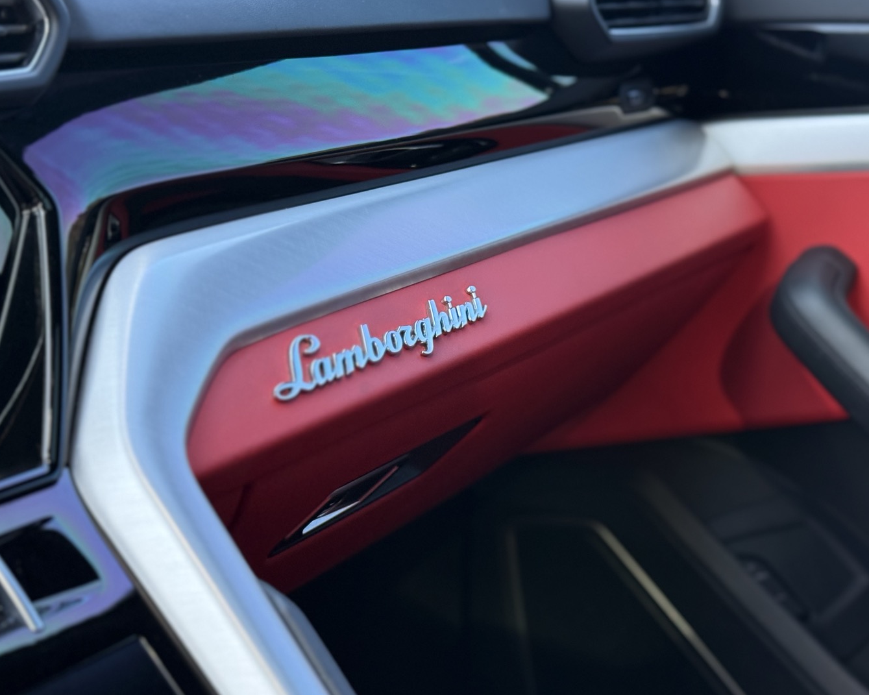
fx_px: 1440
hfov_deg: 33.6
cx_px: 395
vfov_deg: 27.1
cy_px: 355
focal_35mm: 56
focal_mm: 6.76
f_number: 1.78
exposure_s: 1/51
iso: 160
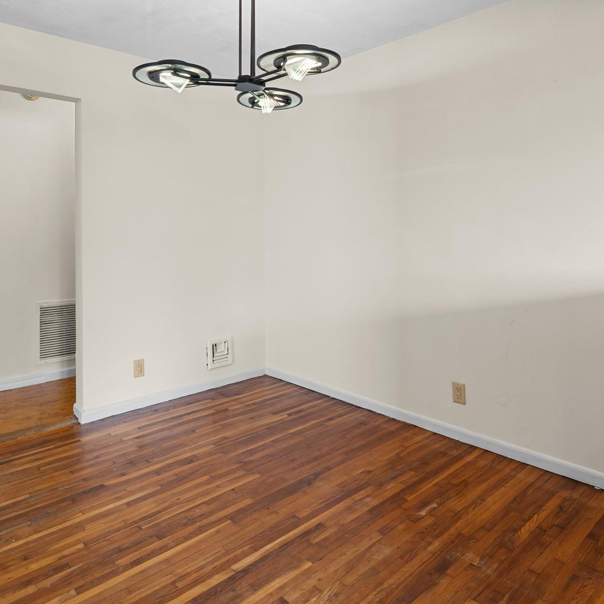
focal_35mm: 23
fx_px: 454
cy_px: 235
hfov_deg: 67.0
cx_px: 265
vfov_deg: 66.5
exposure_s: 1/1.67
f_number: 10
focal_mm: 14
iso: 200
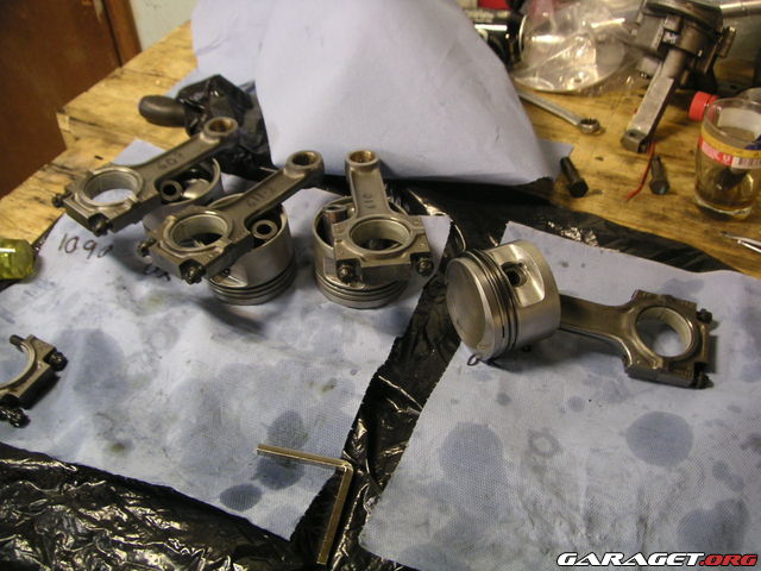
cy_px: 286
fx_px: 813
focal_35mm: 37
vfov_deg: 38.7
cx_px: 380
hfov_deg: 50.1
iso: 100
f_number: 2.8
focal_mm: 5.7
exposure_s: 1/6
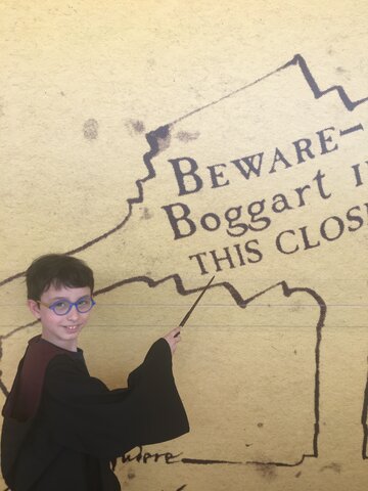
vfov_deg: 61.7
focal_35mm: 29
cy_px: 246
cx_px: 184
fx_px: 411
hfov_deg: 48.2
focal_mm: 4.15
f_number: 2.2
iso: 40
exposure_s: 1/100
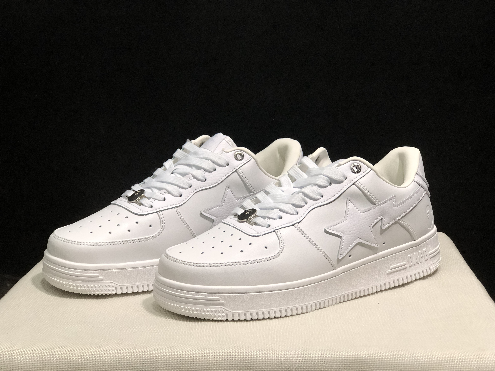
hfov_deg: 33.8
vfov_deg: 25.7
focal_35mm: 57
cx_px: 248
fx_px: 815
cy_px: 186
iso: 64
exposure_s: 1/30
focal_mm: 6.6
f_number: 2.8
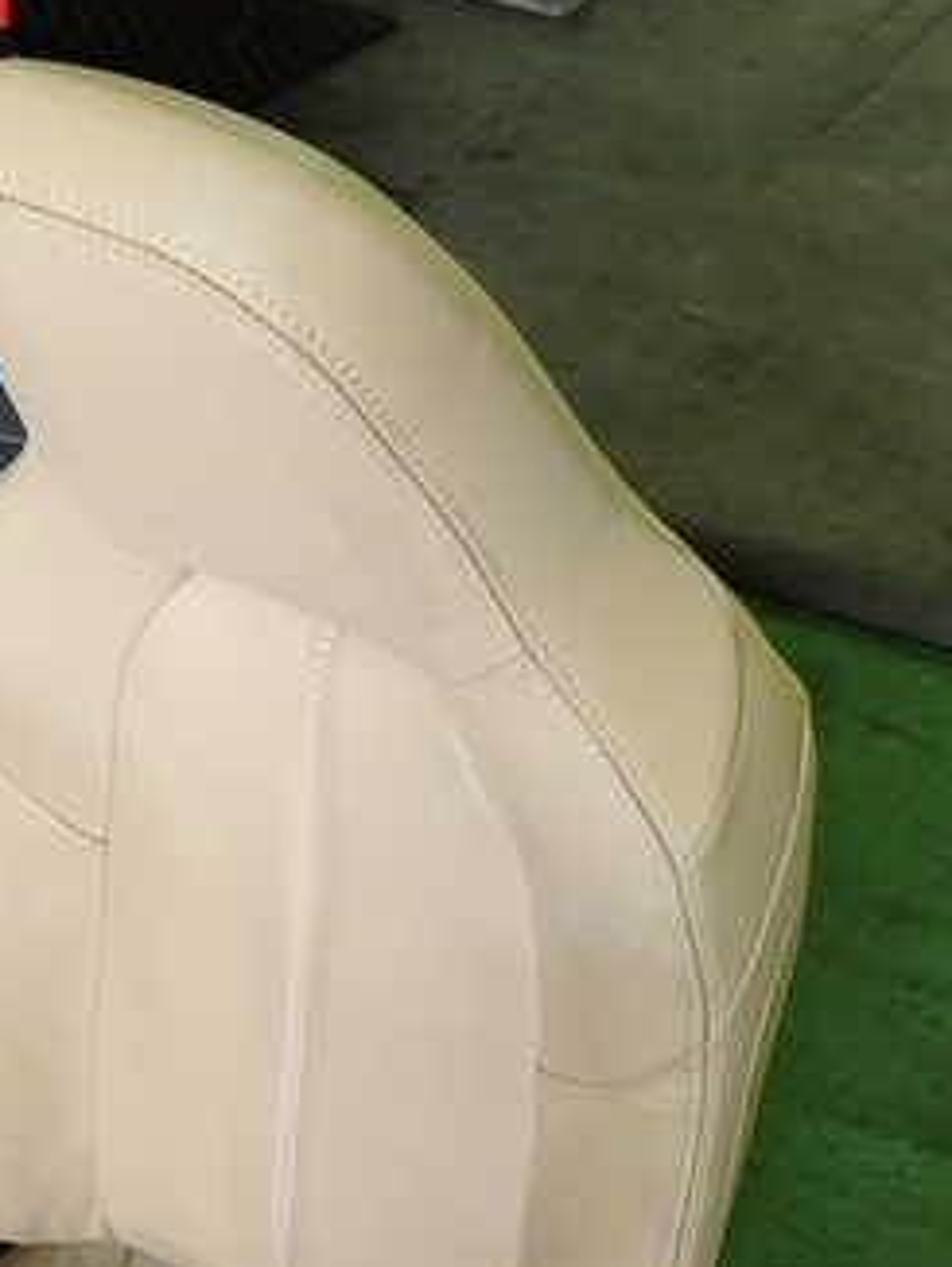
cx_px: 470
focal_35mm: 46
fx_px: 1685
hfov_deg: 31.6
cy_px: 828
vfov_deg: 40.8
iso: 200
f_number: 2
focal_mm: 4.5
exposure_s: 1/50
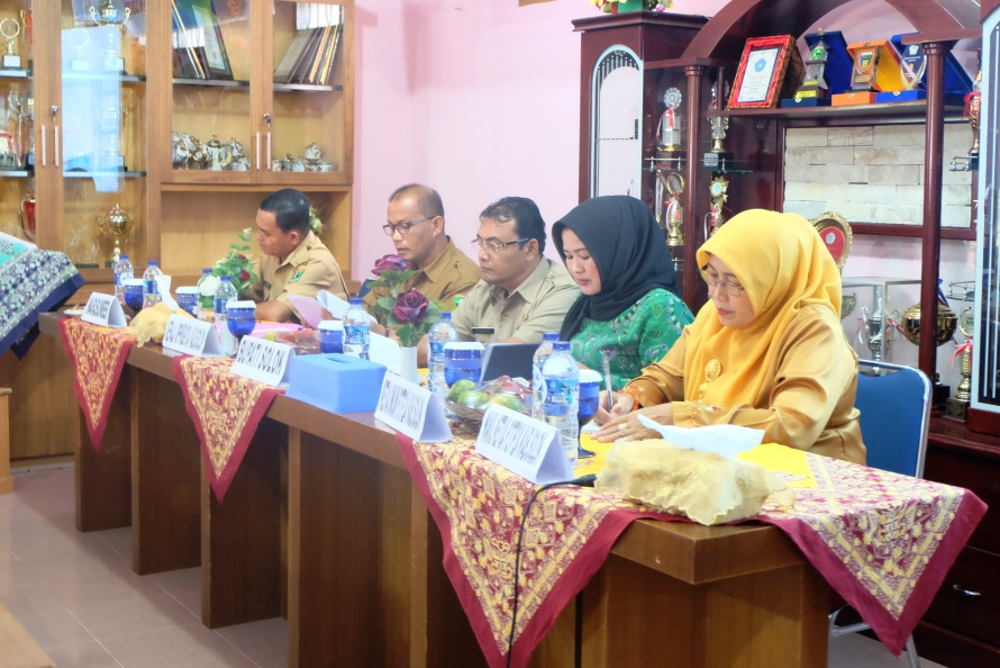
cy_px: 287
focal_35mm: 46
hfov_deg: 42.7
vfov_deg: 29.2
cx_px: 498
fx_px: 1278
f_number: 4.5
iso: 3200
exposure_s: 1/10
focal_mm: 26.9
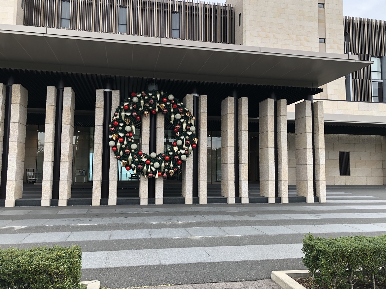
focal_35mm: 29
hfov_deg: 61.7
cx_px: 194
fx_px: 323
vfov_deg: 48.2
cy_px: 143
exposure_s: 1/120
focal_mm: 3.99
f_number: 1.8
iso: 50
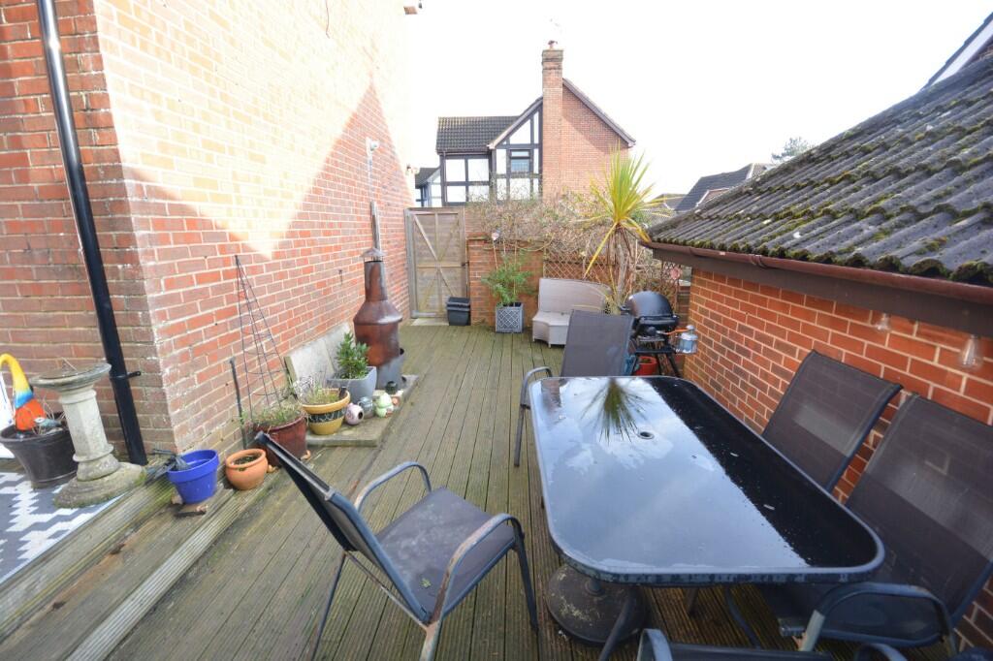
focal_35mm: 15
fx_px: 414
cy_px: 330
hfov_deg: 100.4
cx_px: 496
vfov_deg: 77.3
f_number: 8
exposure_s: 1/80
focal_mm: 10
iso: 400
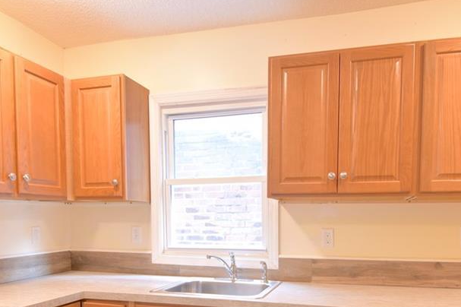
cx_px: 254
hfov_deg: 65.6
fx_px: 356
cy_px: 243
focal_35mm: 28
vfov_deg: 44.4
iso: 200
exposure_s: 1/8
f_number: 4.5
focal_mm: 11
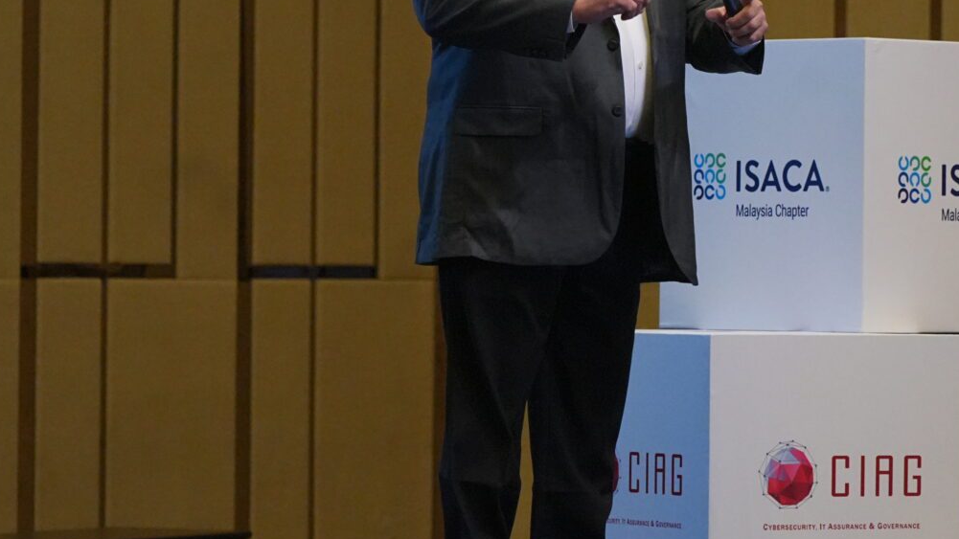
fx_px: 5925
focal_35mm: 233
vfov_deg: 5.2
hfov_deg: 9.2
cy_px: 107
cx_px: 815
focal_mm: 116
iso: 8000
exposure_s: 1/200
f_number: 5
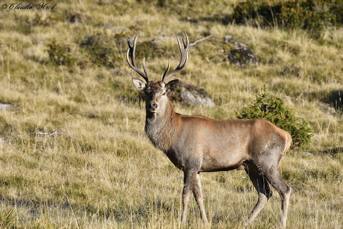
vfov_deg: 2.3
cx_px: 172
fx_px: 5716
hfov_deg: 3.4
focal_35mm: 600
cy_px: 114
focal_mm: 400
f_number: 6.3
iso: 800
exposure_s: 1/2500
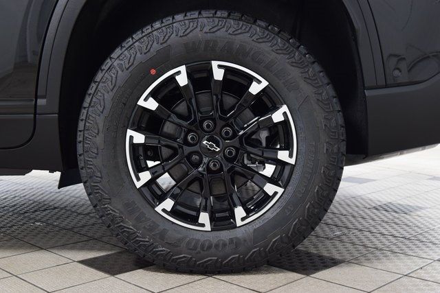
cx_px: 220
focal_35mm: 48
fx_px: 587
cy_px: 146
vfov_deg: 28.1
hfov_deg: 41.1
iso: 1250
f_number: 6.3
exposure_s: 1/15
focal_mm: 32
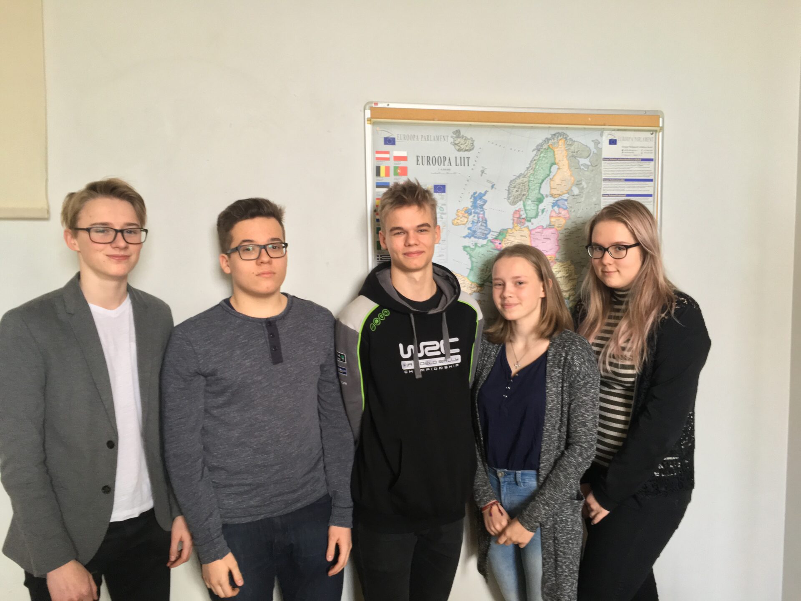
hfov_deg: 61.7
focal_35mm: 29
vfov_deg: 48.2
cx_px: 400
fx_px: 671
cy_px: 300
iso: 125
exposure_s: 1/33
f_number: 2.2
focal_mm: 4.15
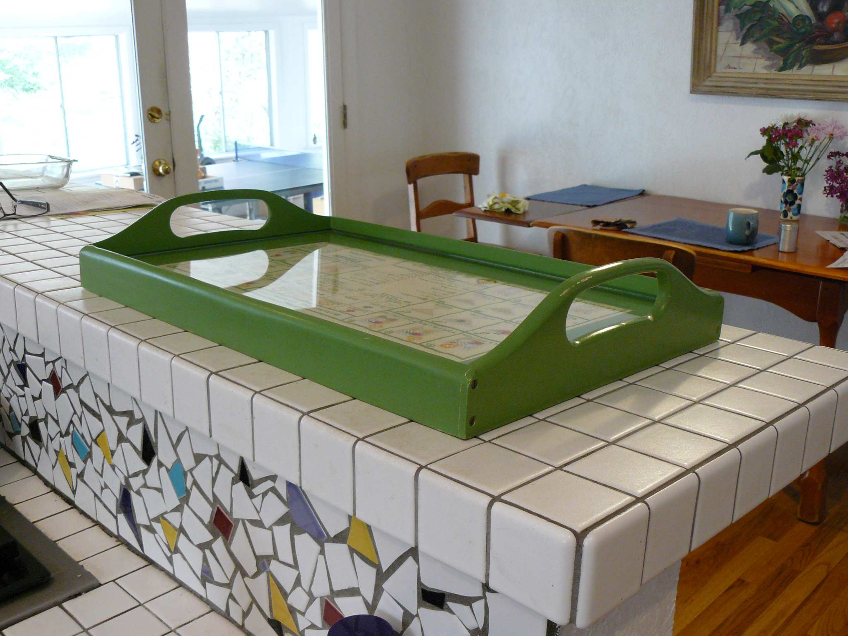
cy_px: 318
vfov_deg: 39.7
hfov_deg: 51.4
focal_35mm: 36
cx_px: 424
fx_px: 882
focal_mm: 6
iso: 200
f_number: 3.6
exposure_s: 1/25
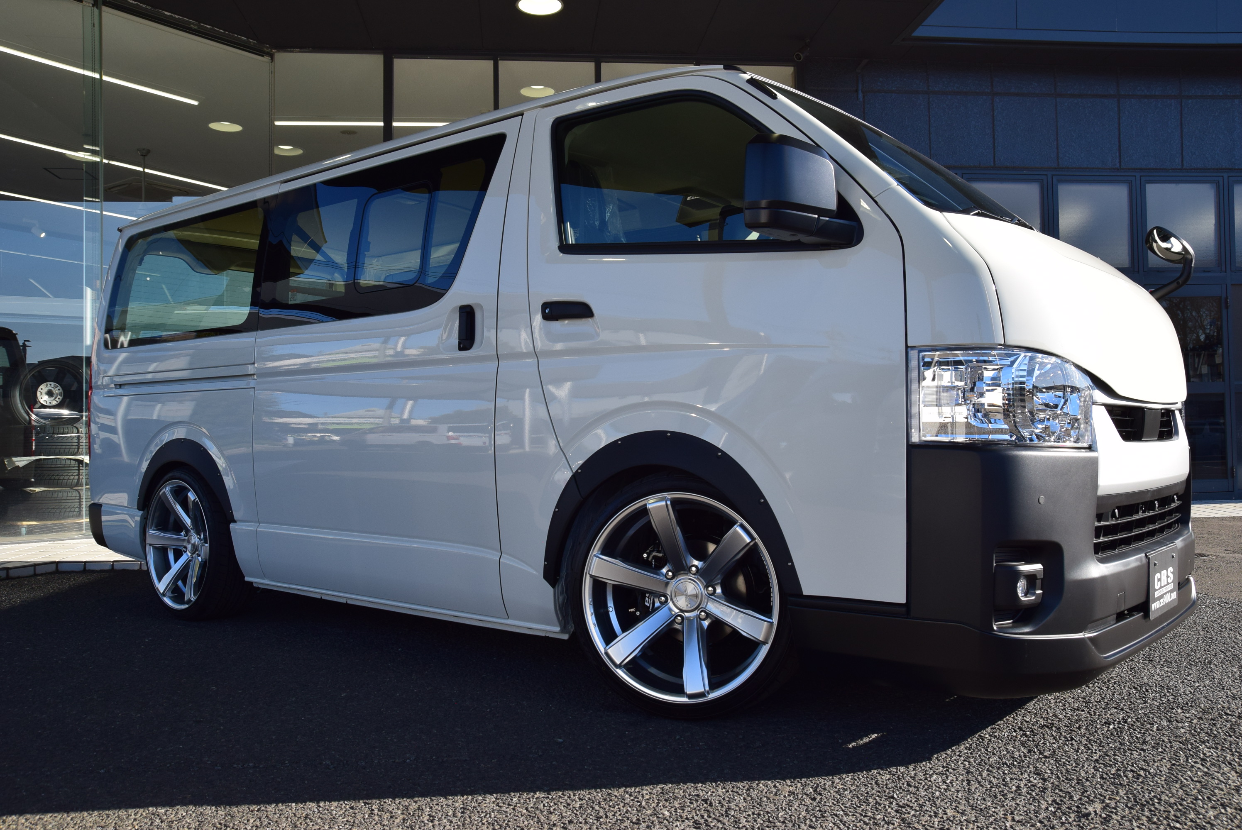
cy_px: 415
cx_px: 621
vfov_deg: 43.7
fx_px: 1036
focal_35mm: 30
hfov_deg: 61.9
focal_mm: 20
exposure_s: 1/500
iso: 400
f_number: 11
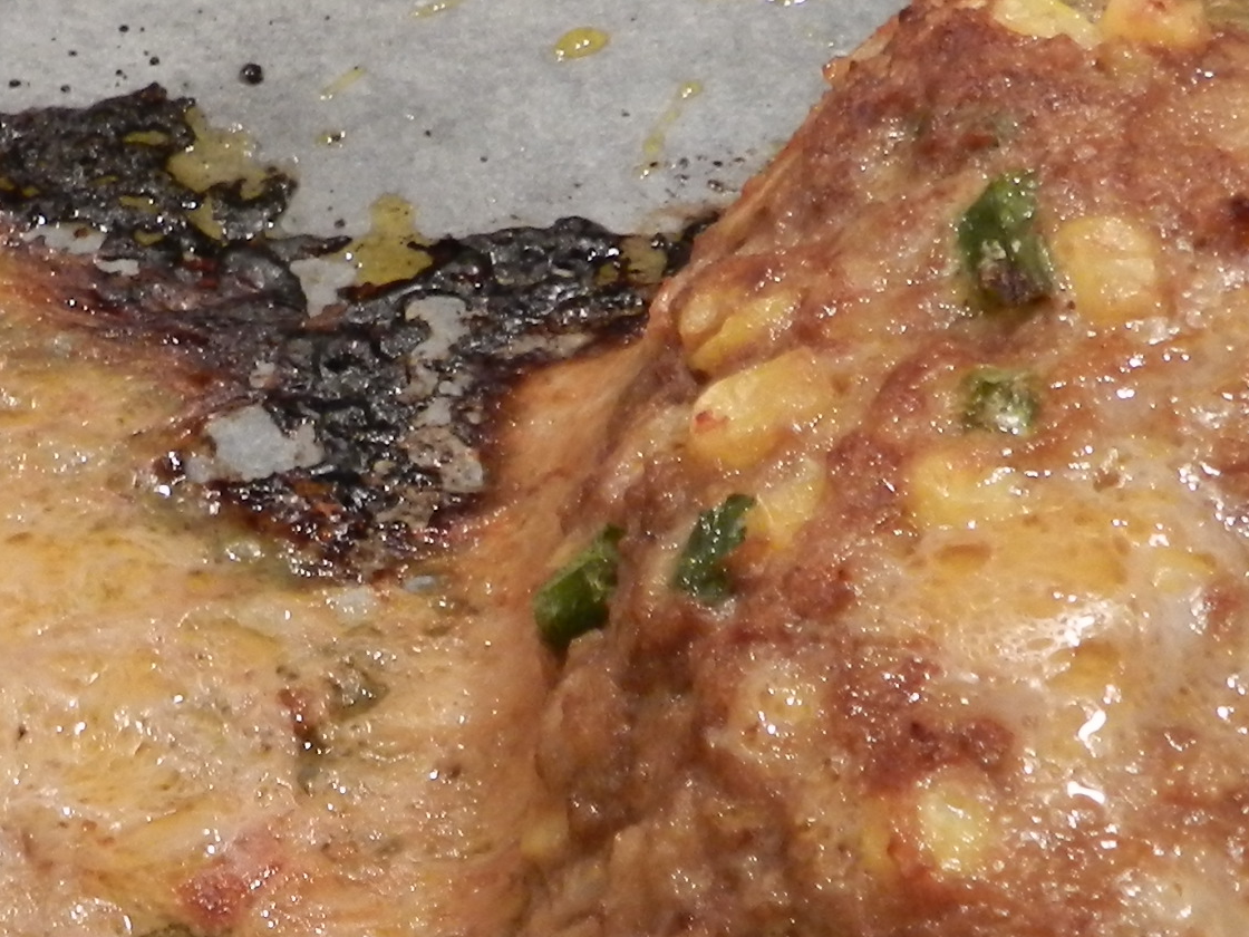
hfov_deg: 28.6
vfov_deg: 21.3
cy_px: 901
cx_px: 319
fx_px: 2417
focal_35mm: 67
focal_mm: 4
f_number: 3.4
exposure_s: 1/13
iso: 400
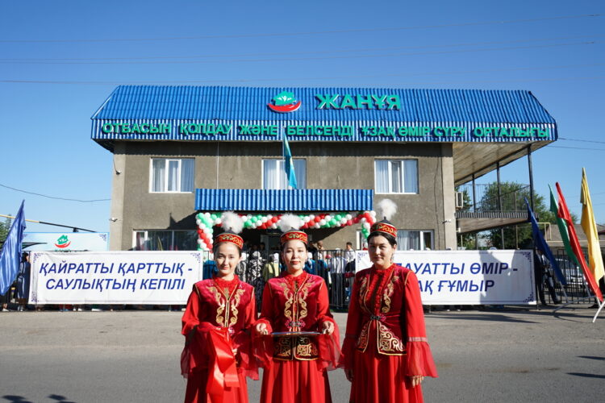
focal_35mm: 28
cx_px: 302
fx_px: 471
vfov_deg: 46.4
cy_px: 202
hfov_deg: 65.5
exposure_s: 1/500
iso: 125
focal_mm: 28
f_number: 5.6
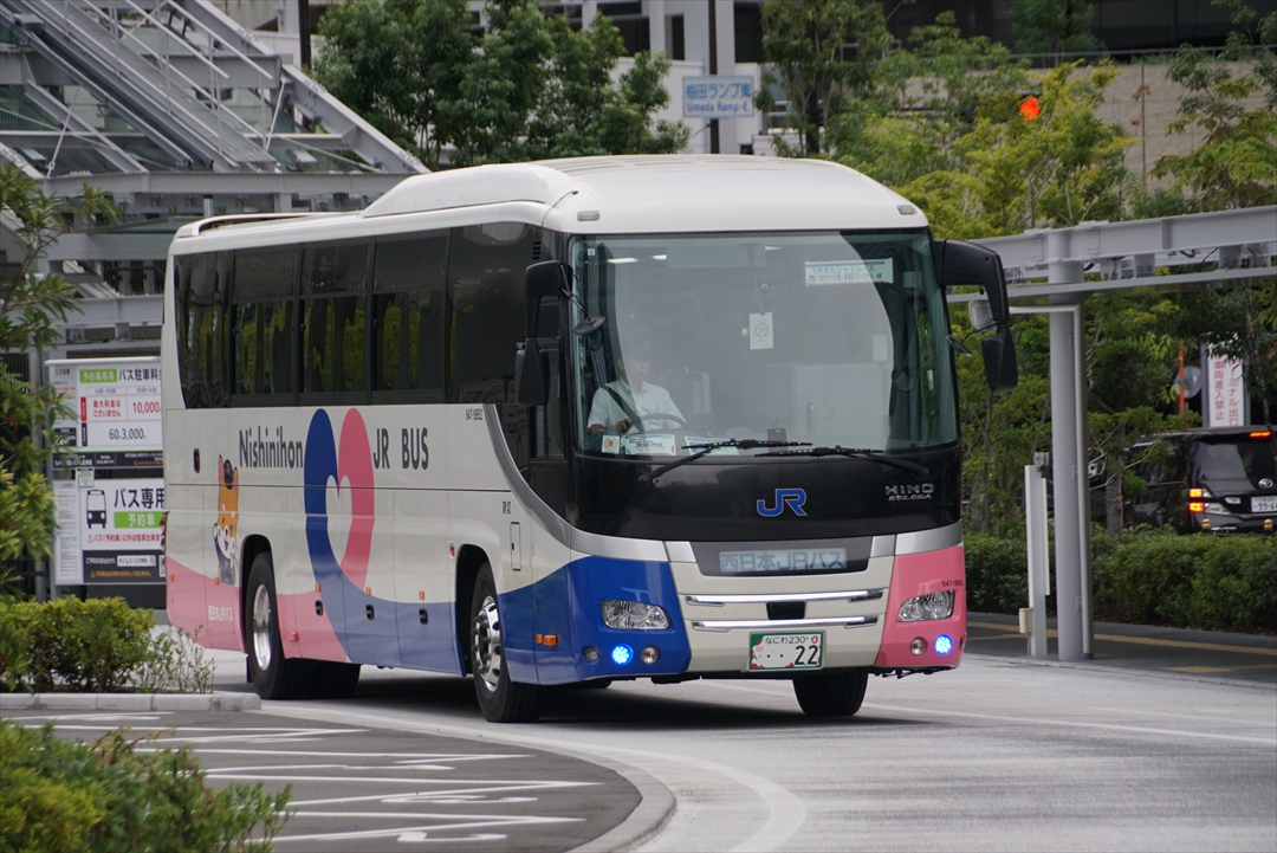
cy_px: 426
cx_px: 638
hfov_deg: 9.1
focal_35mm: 225
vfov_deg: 6.1
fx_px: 7984
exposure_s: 1/200
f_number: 6.3
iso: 320
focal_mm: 150
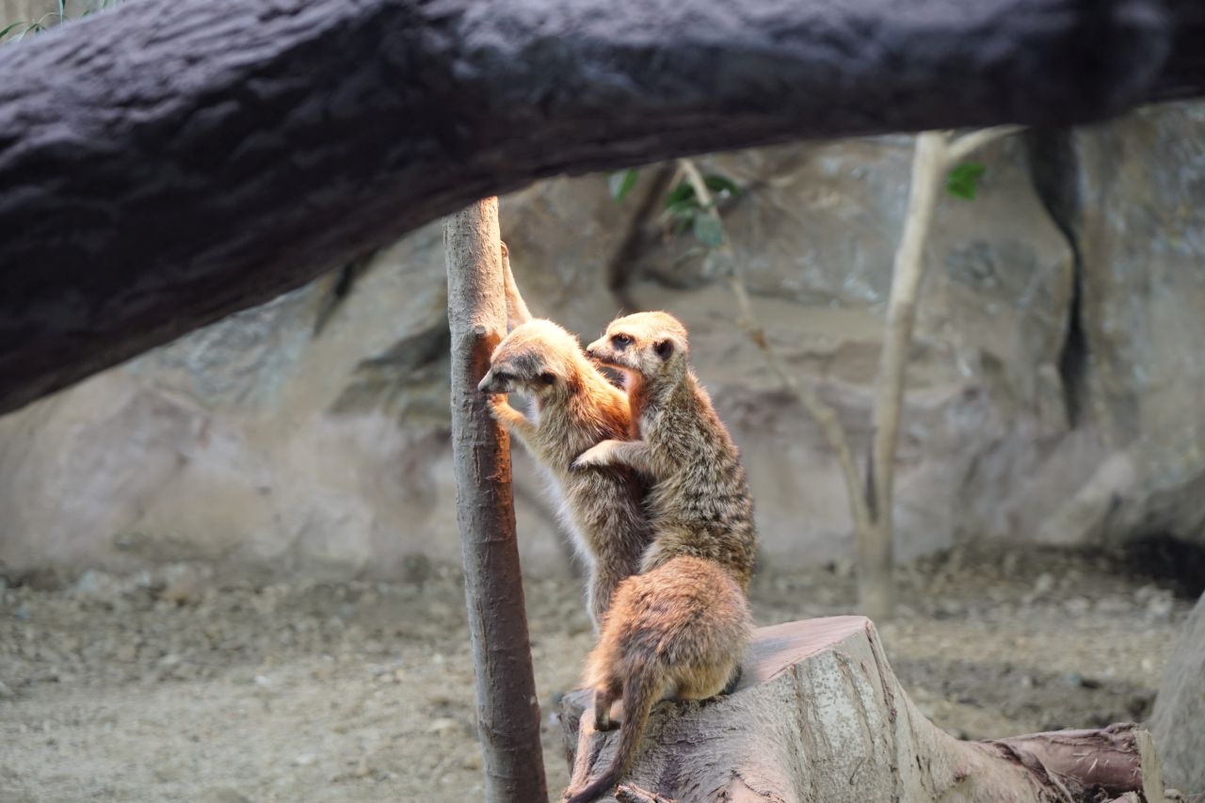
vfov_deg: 13.0
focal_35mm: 105
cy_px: 402
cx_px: 602
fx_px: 3514
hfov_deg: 19.5
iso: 400
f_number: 4
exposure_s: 1/60
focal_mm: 70
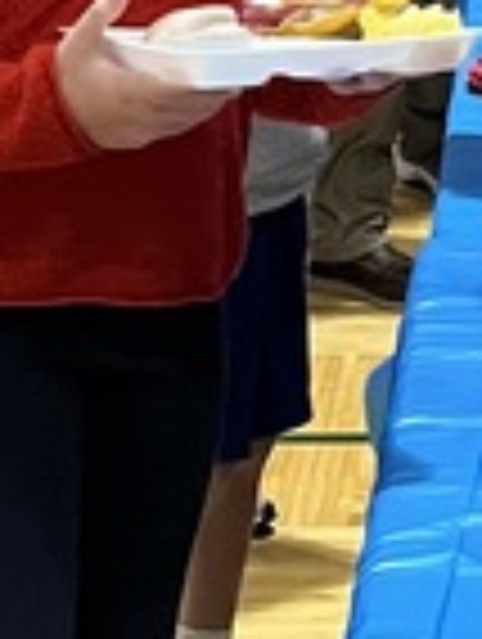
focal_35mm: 187
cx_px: 910
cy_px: 9
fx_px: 3461
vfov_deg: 10.5
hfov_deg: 7.7
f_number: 1.6
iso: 320
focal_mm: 5.1
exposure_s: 1/60
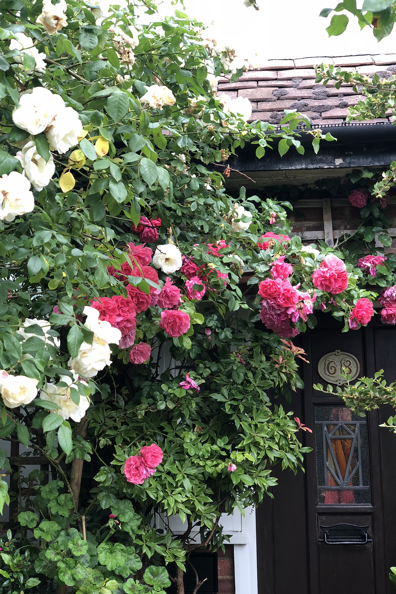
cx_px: 200
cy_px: 297
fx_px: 908
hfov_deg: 24.6
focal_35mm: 55
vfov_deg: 36.2
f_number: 2.4
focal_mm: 6
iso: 16
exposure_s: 1/60
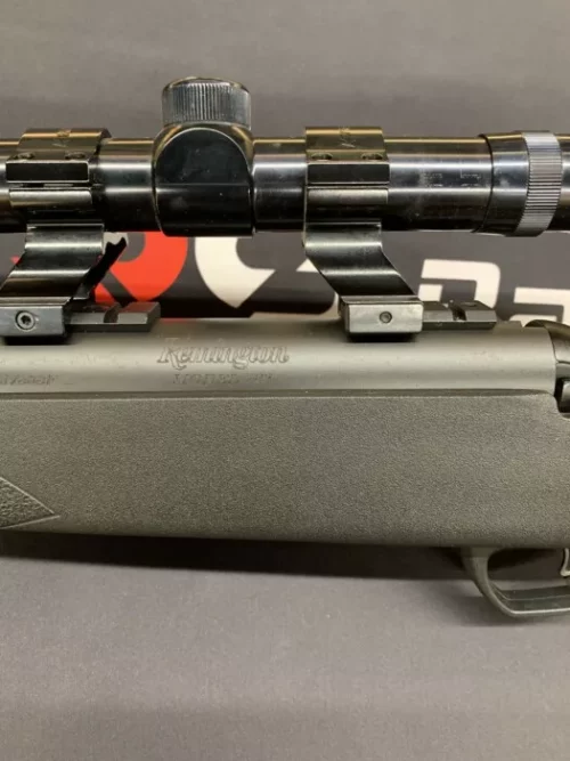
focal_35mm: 26
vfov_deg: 67.3
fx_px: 571
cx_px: 285
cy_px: 380
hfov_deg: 53.0
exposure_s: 1/40
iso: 400
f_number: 1.8
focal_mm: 4.25
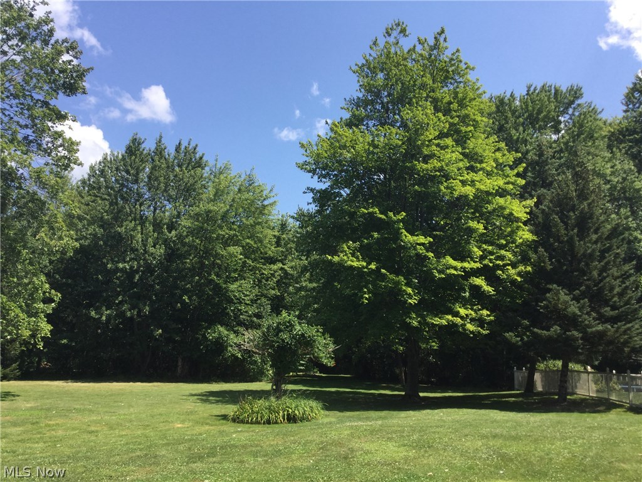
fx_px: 575
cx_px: 321
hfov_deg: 58.4
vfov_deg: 45.4
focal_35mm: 31
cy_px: 241
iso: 25
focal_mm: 3.3
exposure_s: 1/858
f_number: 2.4
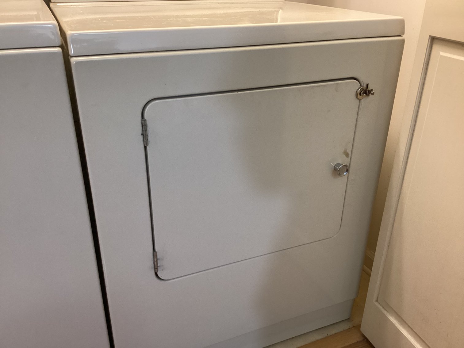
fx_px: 416
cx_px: 232
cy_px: 174
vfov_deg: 45.4
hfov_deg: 58.3
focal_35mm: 31
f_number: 2.4
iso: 320
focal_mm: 3.3
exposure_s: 1/60
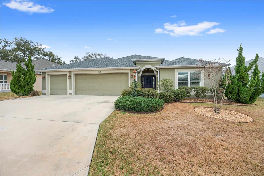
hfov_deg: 104.3
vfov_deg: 81.2
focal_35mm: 14
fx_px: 103
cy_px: 88
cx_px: 132
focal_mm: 14
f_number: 7.1
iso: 400
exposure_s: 1/400
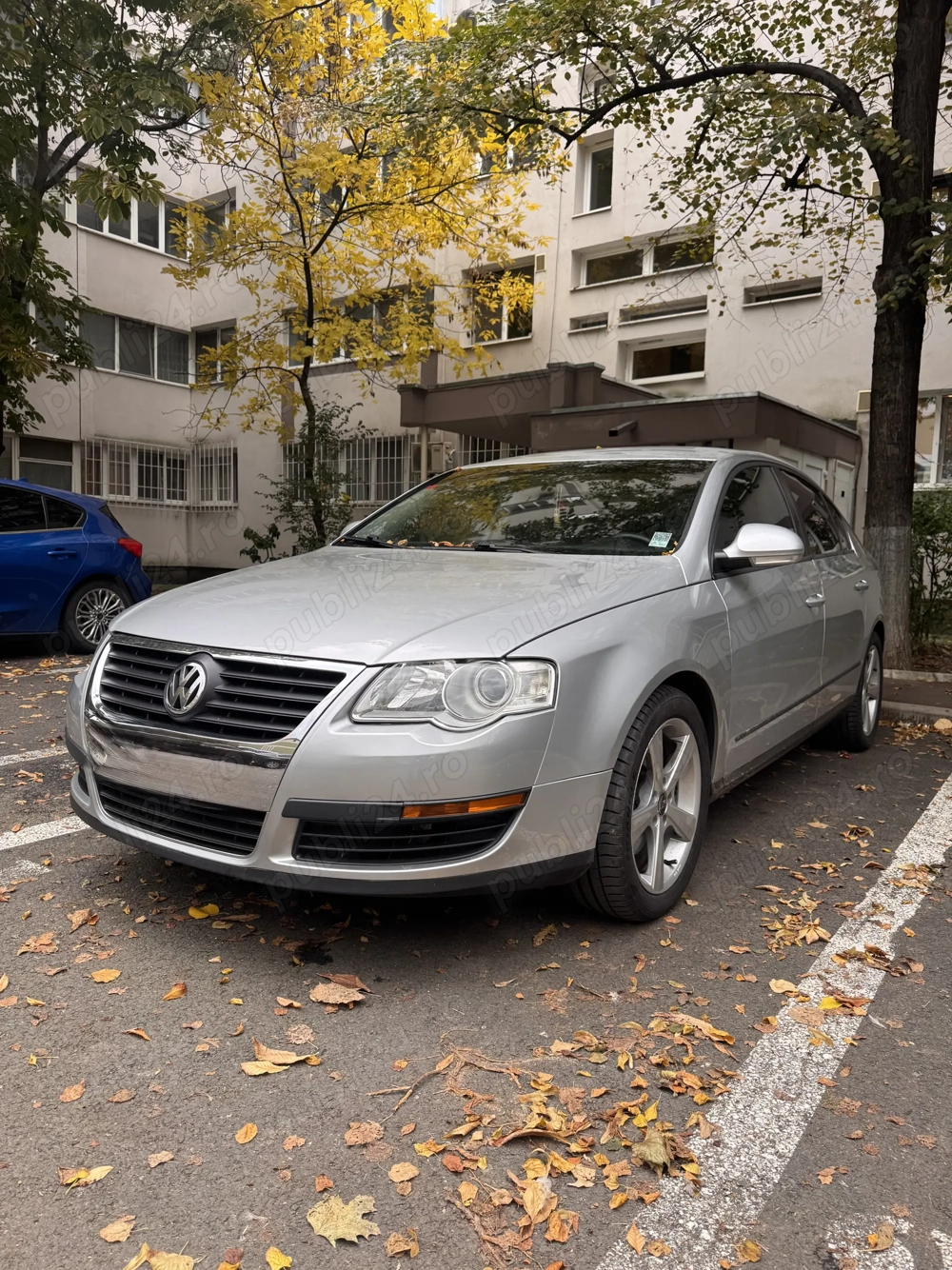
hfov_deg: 56.8
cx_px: 476
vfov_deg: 71.6
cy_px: 635
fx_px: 880
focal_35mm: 24
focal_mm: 6.76
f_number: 1.78
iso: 80
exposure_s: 1/121
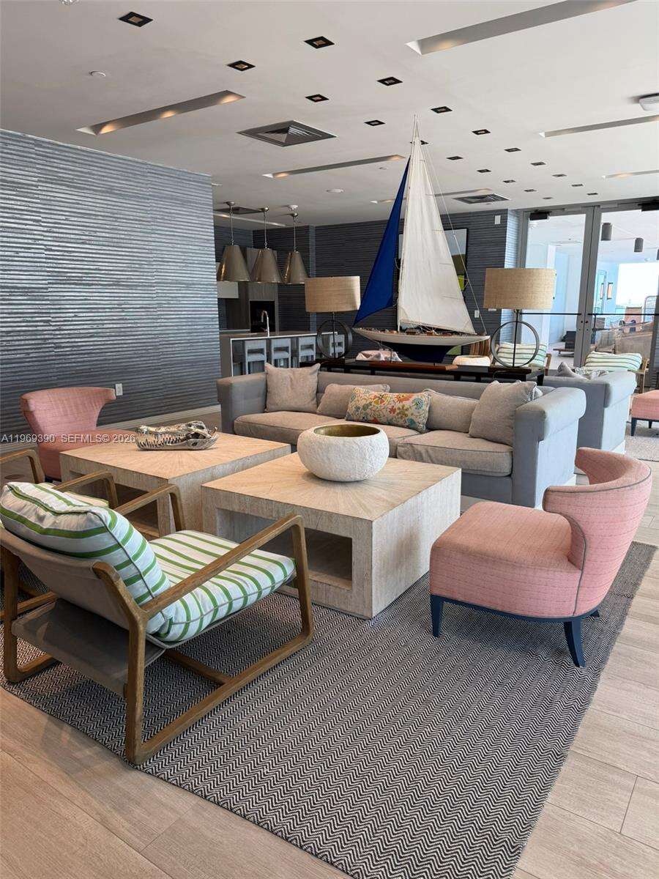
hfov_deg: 56.8
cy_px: 440
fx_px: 609
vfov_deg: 71.6
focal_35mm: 24
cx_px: 330
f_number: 1.78
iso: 80
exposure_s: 1/120
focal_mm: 6.76
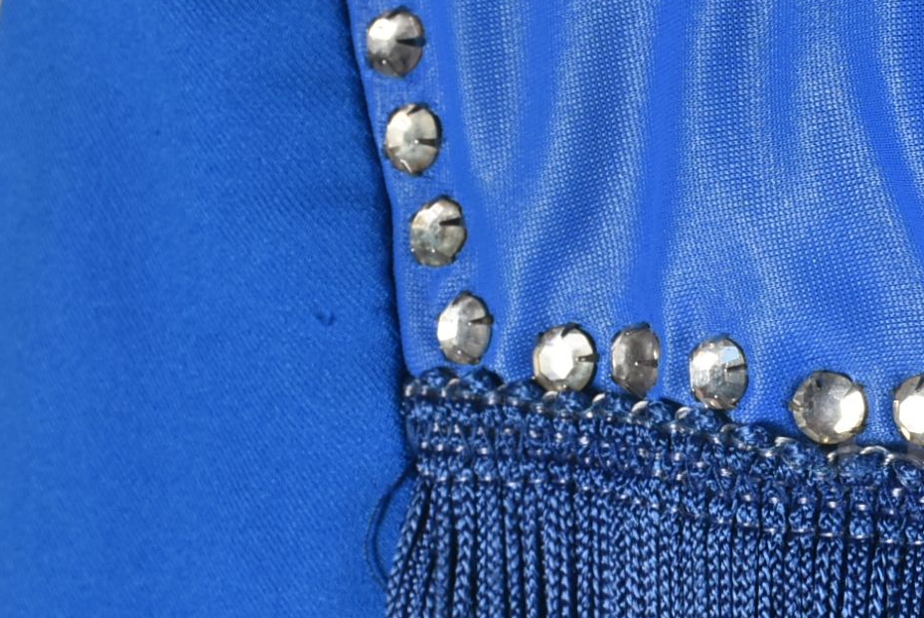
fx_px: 6448
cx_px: 1139
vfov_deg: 5.5
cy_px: 251
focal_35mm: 251
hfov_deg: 8.1
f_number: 14
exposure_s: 1/125
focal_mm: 52
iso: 320
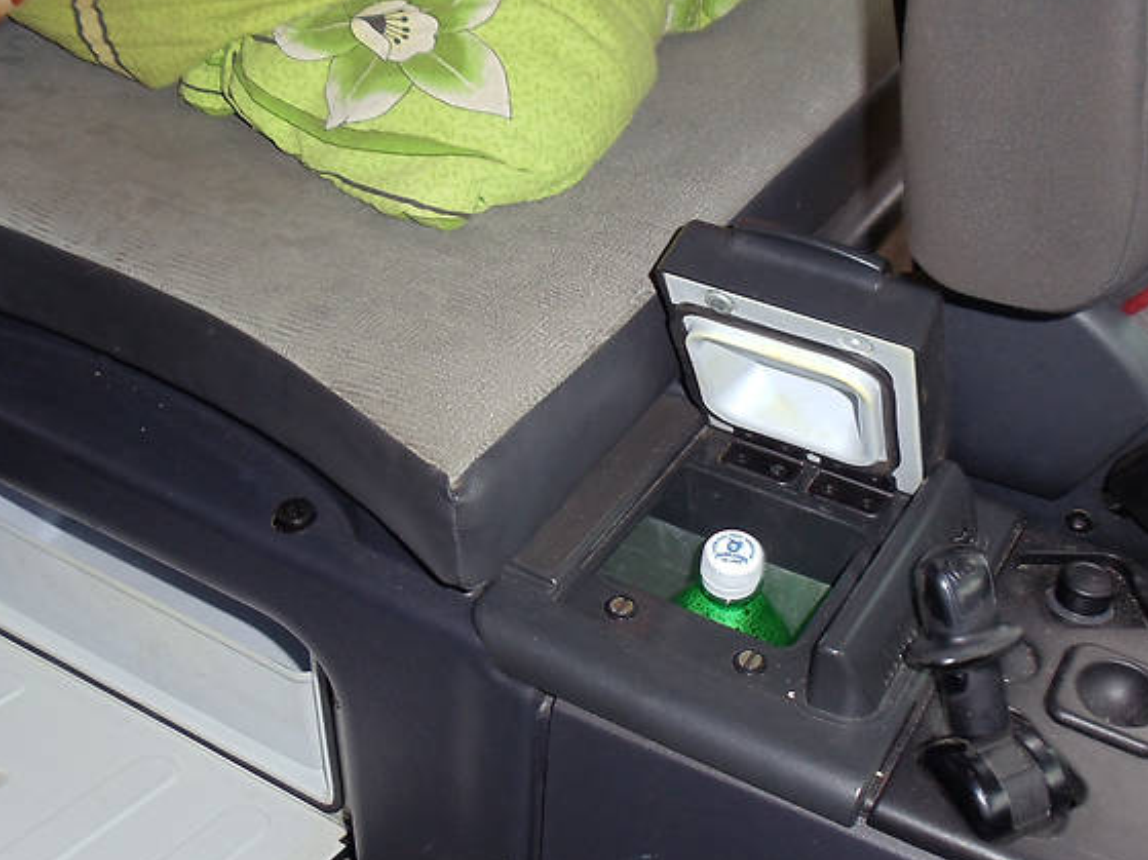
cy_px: 419
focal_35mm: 63
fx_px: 2089
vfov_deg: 23.3
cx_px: 567
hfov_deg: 30.7
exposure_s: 1/8
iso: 80
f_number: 3.5
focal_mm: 6
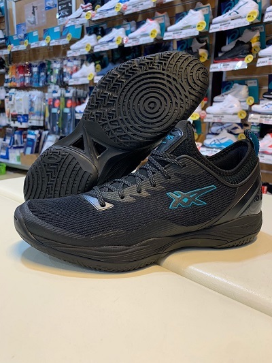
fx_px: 272
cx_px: 136
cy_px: 182
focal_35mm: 26
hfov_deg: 53.1
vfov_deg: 67.3
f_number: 1.8
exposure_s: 1/60
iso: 160
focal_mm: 4.25
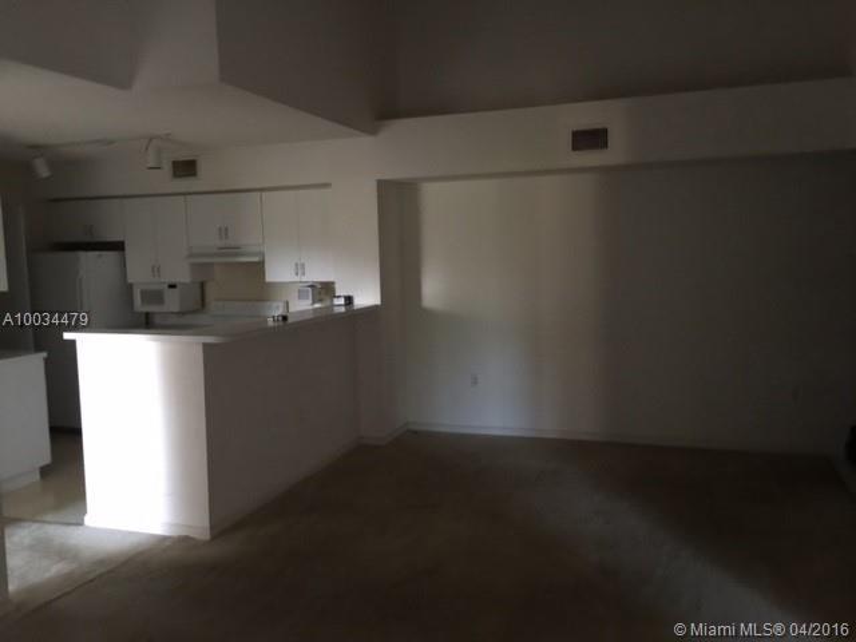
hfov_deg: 61.7
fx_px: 717
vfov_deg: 48.2
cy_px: 321
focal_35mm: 29
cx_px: 428
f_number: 2.2
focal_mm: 4.15
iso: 80
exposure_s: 1/4
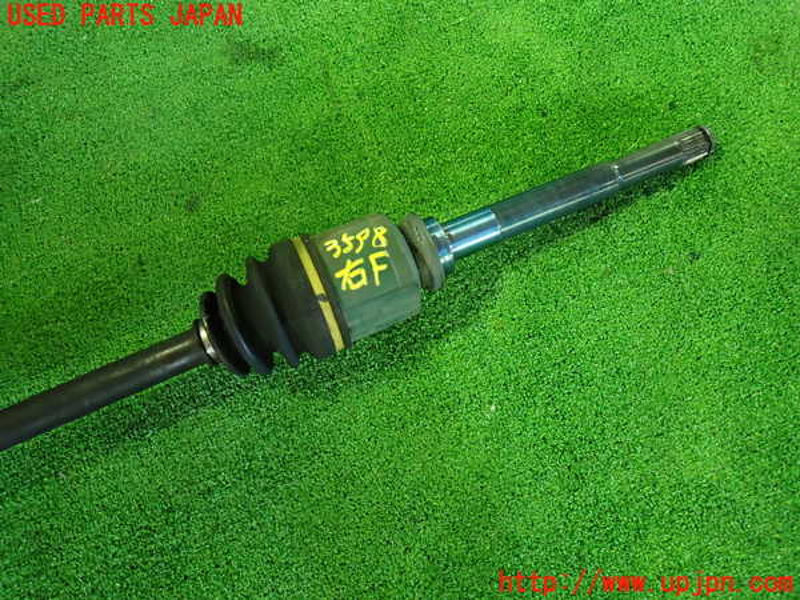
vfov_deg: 54.9
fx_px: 578
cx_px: 400
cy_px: 300
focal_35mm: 25
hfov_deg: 69.4
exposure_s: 1/30
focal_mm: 4.5
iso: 640
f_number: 2
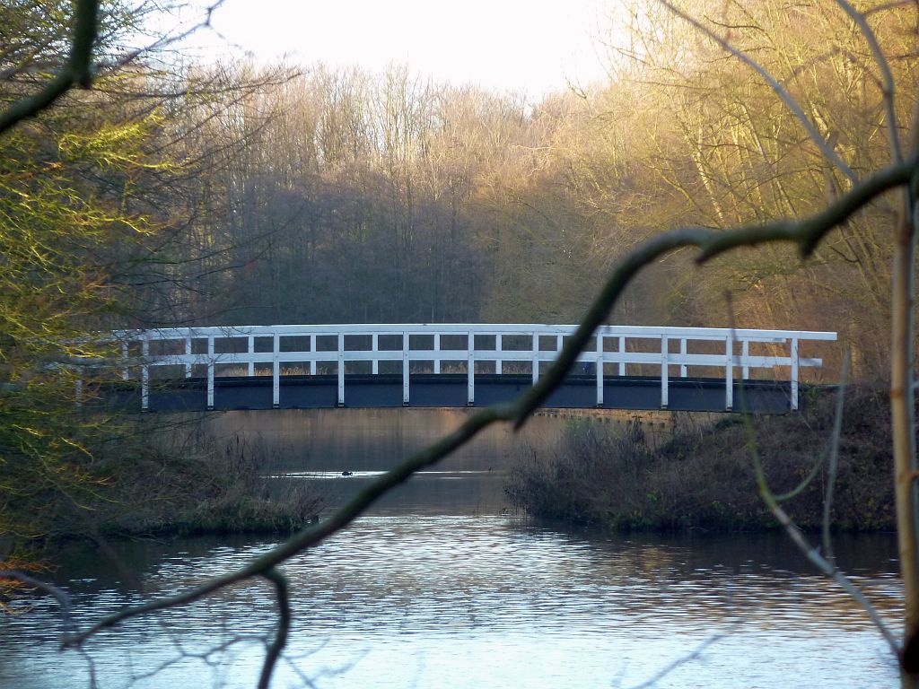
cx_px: 460
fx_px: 7380
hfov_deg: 7.1
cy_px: 344
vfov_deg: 5.3
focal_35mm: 278
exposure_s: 1/60
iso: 125
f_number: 4.8
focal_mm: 45.7
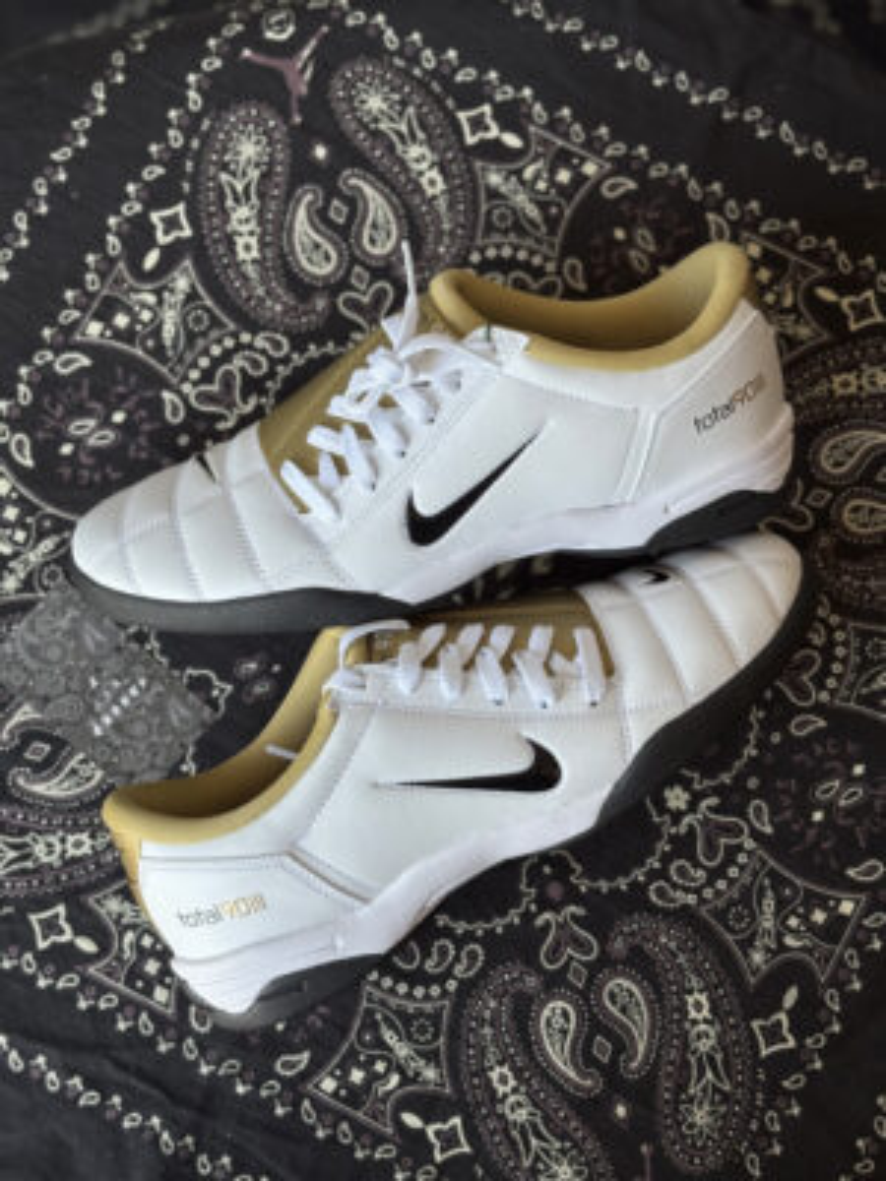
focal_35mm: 52
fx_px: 1775
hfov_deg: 28.0
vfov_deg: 36.8
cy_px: 590
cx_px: 443
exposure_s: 1/120
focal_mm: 5.96
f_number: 1.6
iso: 25
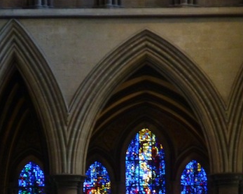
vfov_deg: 3.5
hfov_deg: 4.4
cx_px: 174
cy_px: 200
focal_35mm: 437
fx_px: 3140
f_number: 5.8
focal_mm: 34.6
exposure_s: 1/13
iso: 640
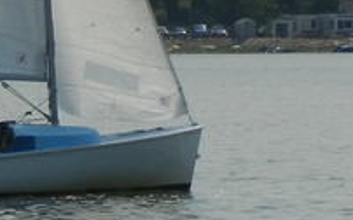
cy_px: -30
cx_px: 30
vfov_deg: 2.4
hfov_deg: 3.8
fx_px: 5269
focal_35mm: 548
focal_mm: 18.3
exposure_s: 1/695
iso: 160
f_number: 9
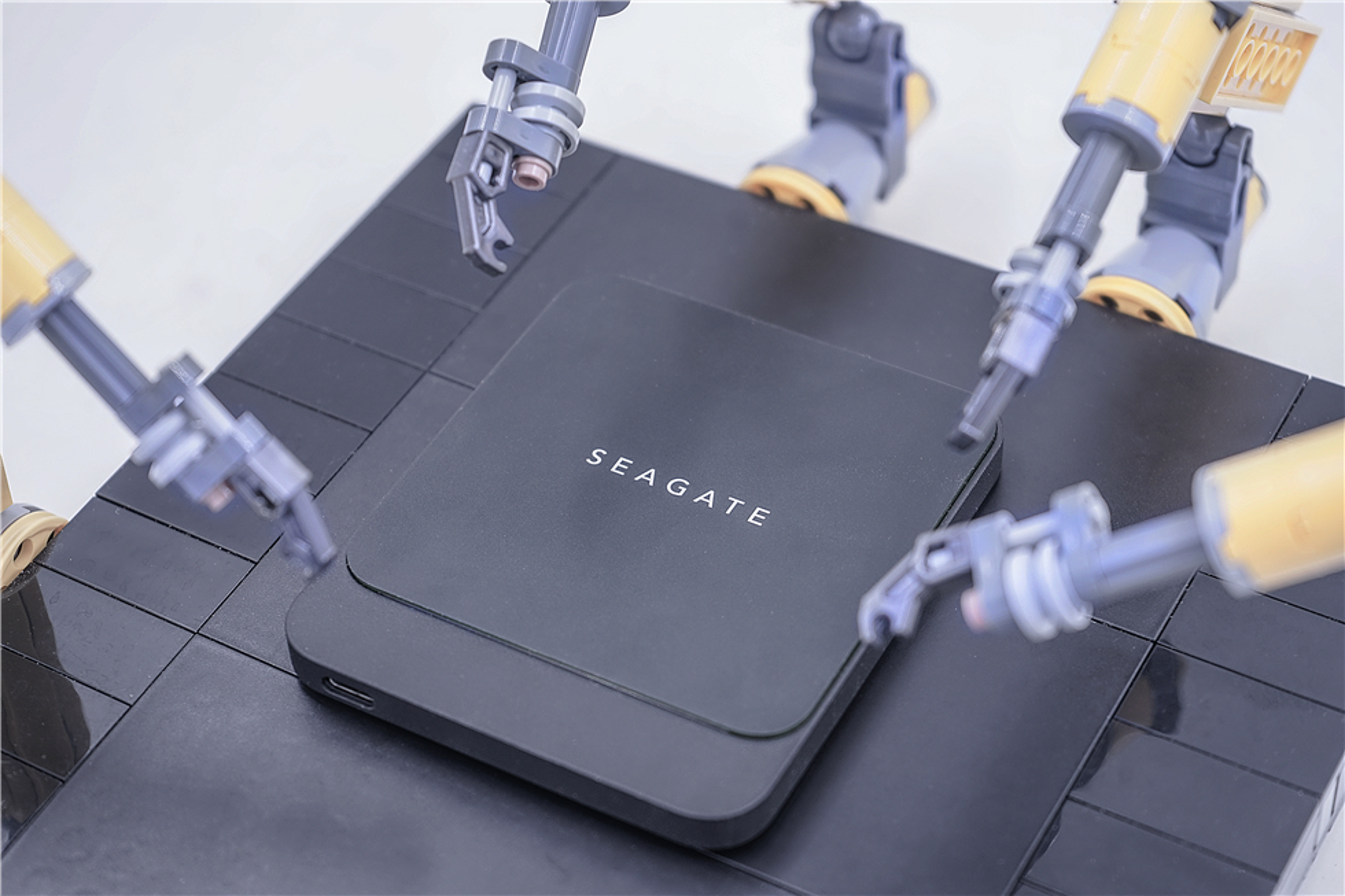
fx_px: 2615
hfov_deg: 28.8
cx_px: 672
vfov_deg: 19.4
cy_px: 448
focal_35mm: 70
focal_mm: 70
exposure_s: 1/50
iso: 125
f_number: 5.6
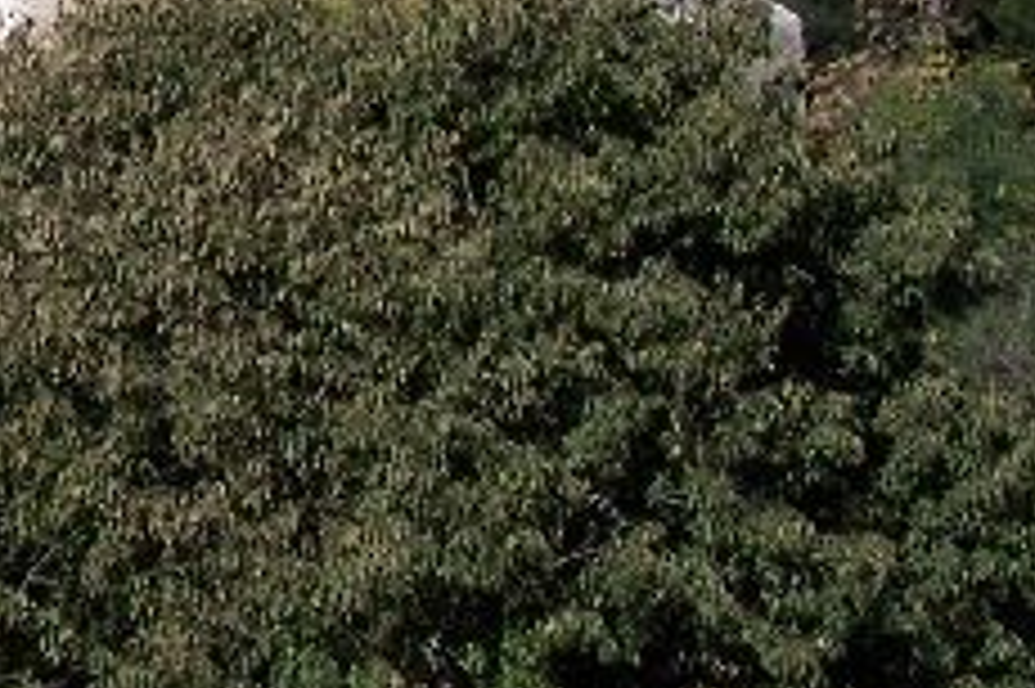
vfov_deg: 10.7
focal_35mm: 127
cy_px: -9
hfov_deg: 15.4
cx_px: -292
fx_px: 3649
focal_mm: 6.3
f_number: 5.6
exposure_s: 1/500
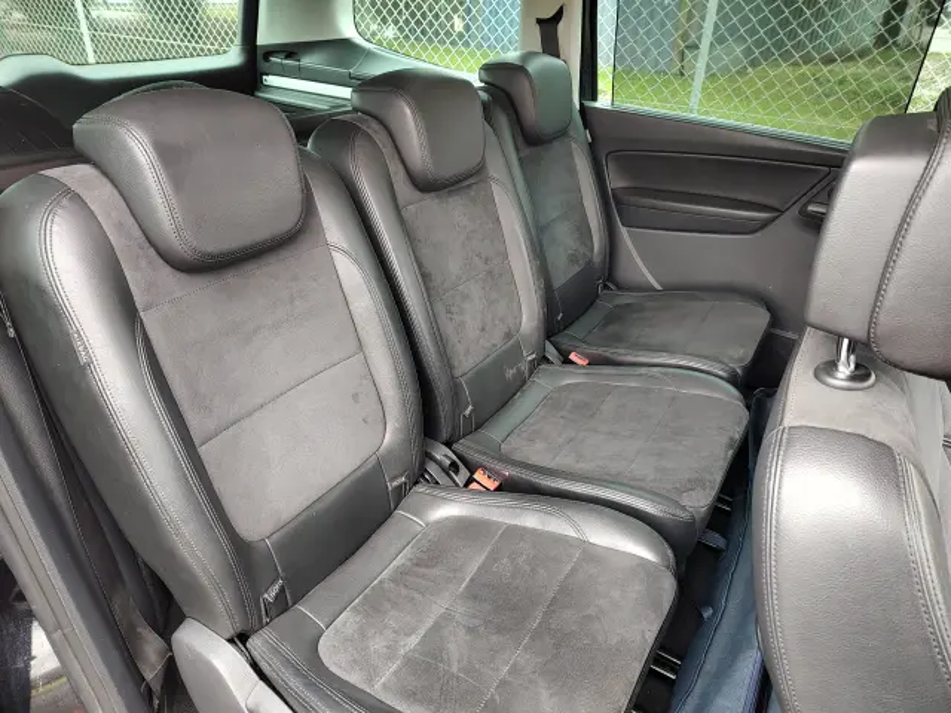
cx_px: 476
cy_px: 356
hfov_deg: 73.9
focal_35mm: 23
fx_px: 632
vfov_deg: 58.9
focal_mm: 5.56
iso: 497
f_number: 1.8
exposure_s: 1/50
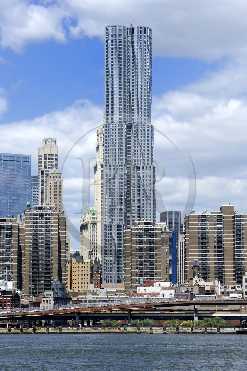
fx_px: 1340
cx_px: 124
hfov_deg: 10.5
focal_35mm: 130
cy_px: 186
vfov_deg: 15.8
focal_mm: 130
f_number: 13
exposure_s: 1/200
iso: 200
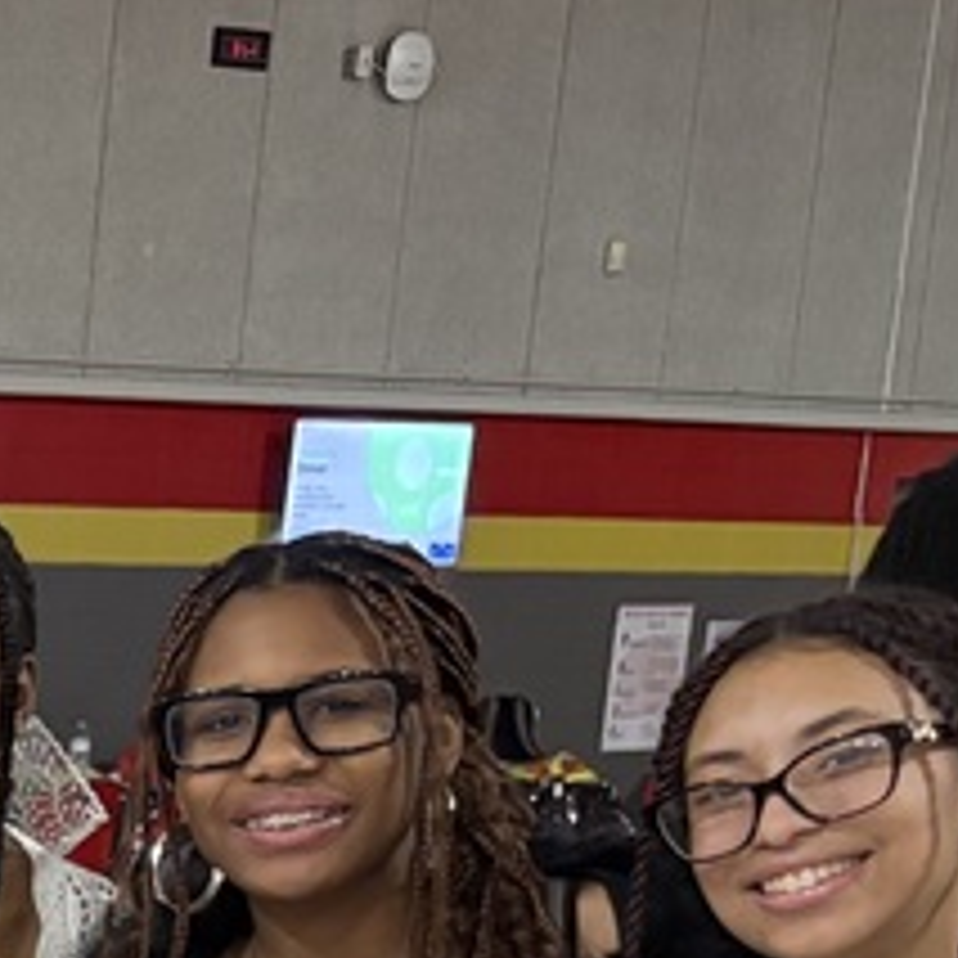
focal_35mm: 108
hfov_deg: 13.5
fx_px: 3382
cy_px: 1462
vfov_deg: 14.9
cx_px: -1048
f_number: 1.6
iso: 500
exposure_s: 1/45
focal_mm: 5.96
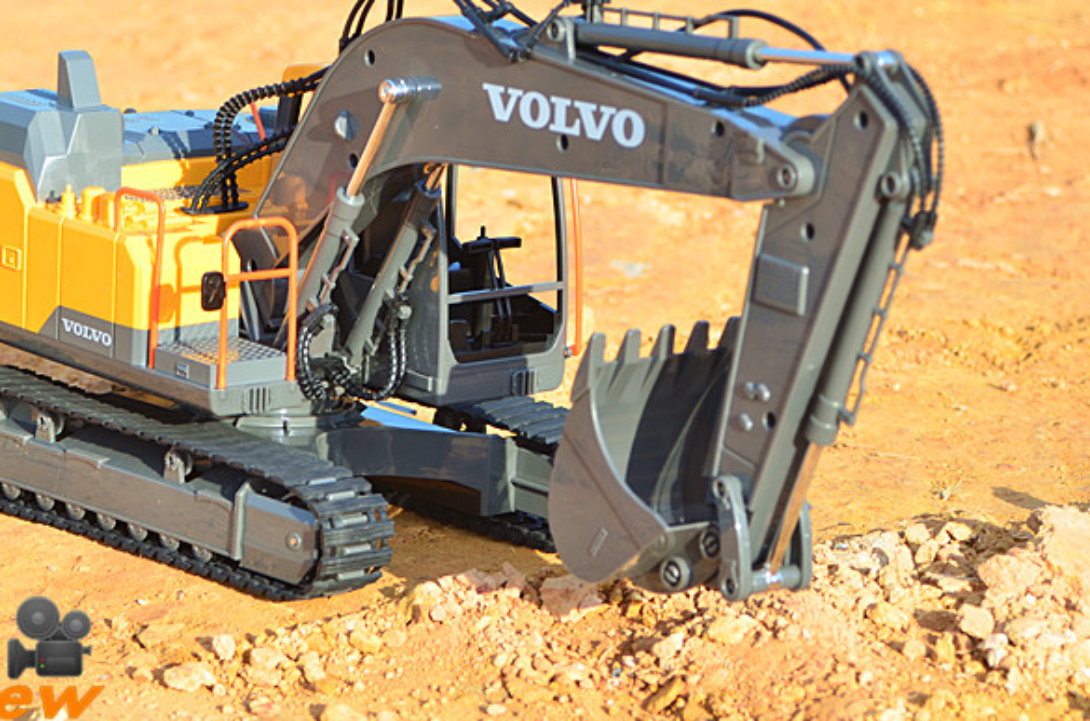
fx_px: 4953
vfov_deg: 8.3
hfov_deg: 12.5
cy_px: 329
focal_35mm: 164
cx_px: 356
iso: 100
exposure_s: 1/160
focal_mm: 80
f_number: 5.6
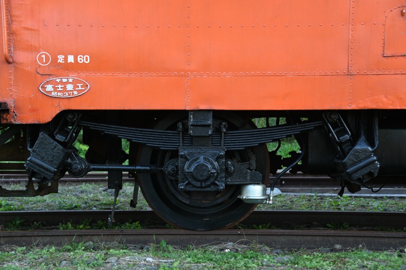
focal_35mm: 65
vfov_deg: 20.9
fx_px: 733
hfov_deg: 31.0
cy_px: 135
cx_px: 203
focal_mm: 65
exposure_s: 1/15
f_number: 5.6
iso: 100
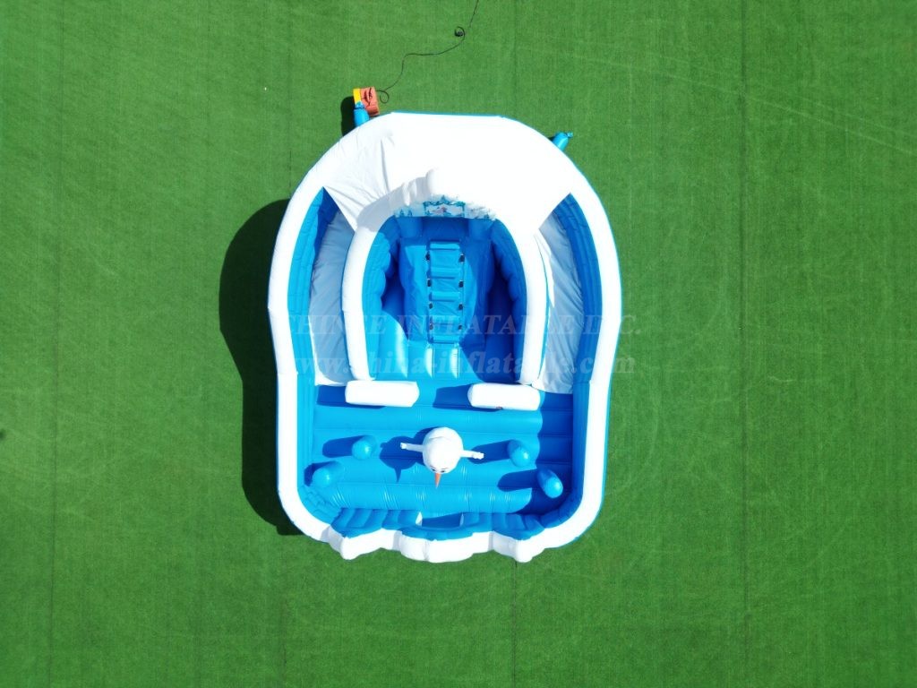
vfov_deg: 56.8
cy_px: 344
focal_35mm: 24
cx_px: 458
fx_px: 636
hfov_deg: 71.6
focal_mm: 6.72
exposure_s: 1/5000
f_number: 1.7
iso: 200
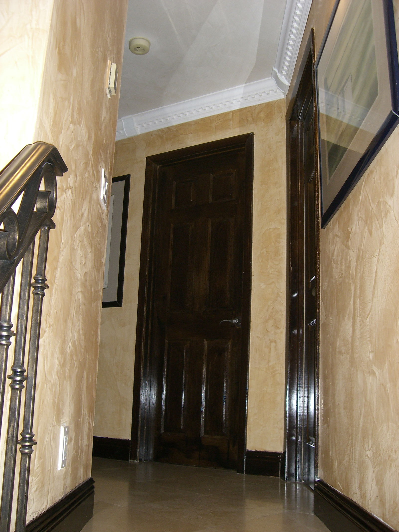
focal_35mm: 38
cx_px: 200
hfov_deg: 37.7
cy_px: 266
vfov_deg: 49.0
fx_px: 584
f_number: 2.7
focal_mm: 6.2
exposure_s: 1/60
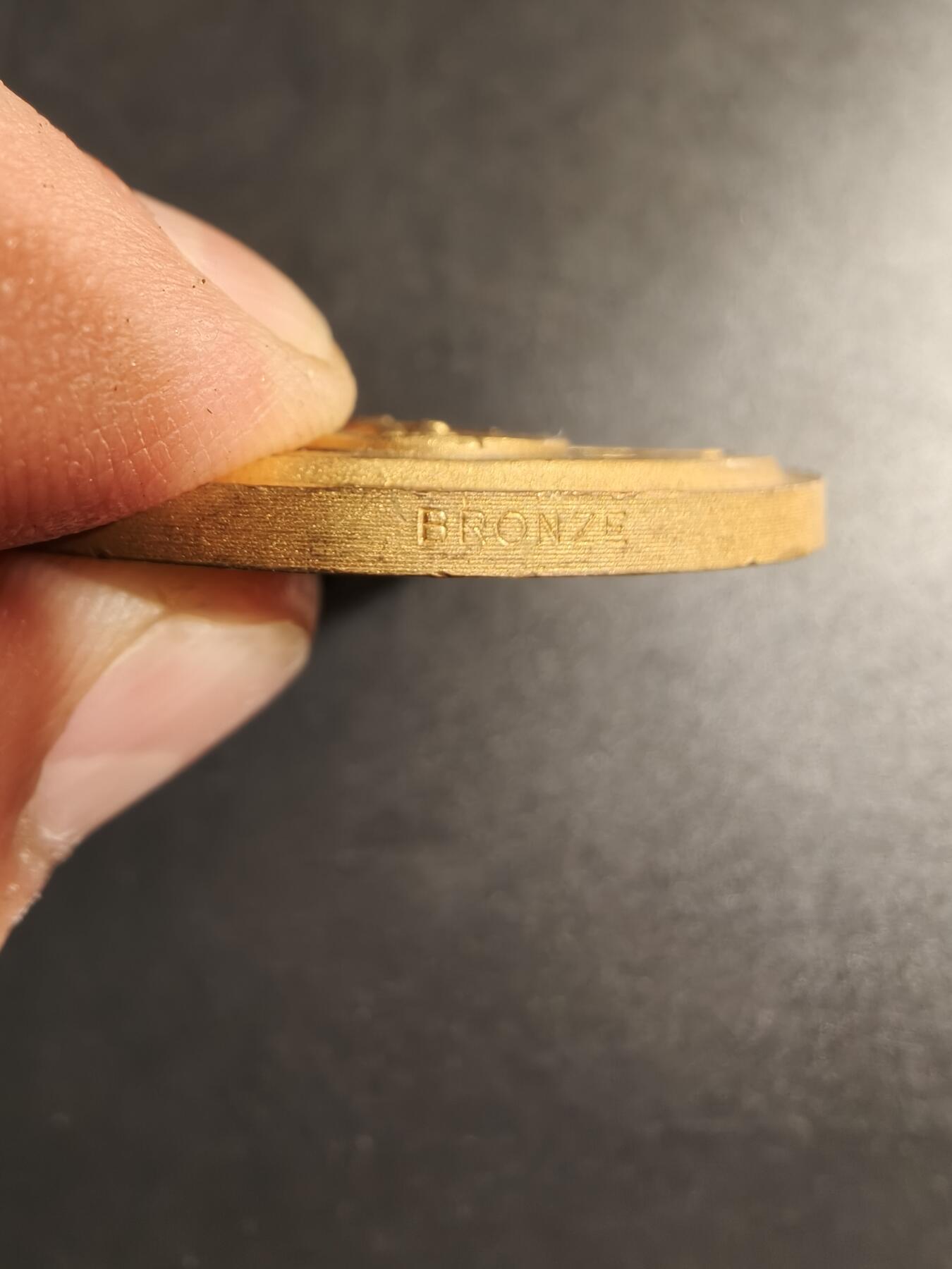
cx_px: 476
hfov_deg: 58.9
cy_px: 634
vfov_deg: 73.9
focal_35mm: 23
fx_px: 843
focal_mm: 2.32
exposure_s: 1/89.9
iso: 160
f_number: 2
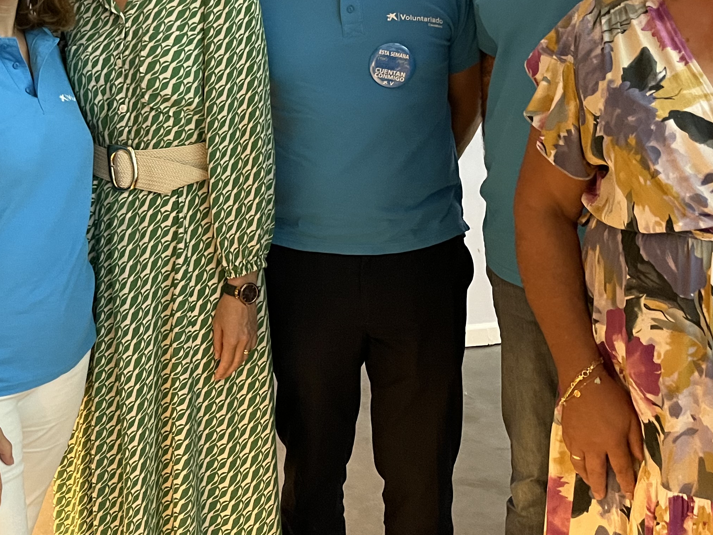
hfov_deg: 36.5
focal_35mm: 52
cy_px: 118
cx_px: 248
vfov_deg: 27.5
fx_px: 1071
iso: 640
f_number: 1.6
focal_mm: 5.1
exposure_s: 1/25
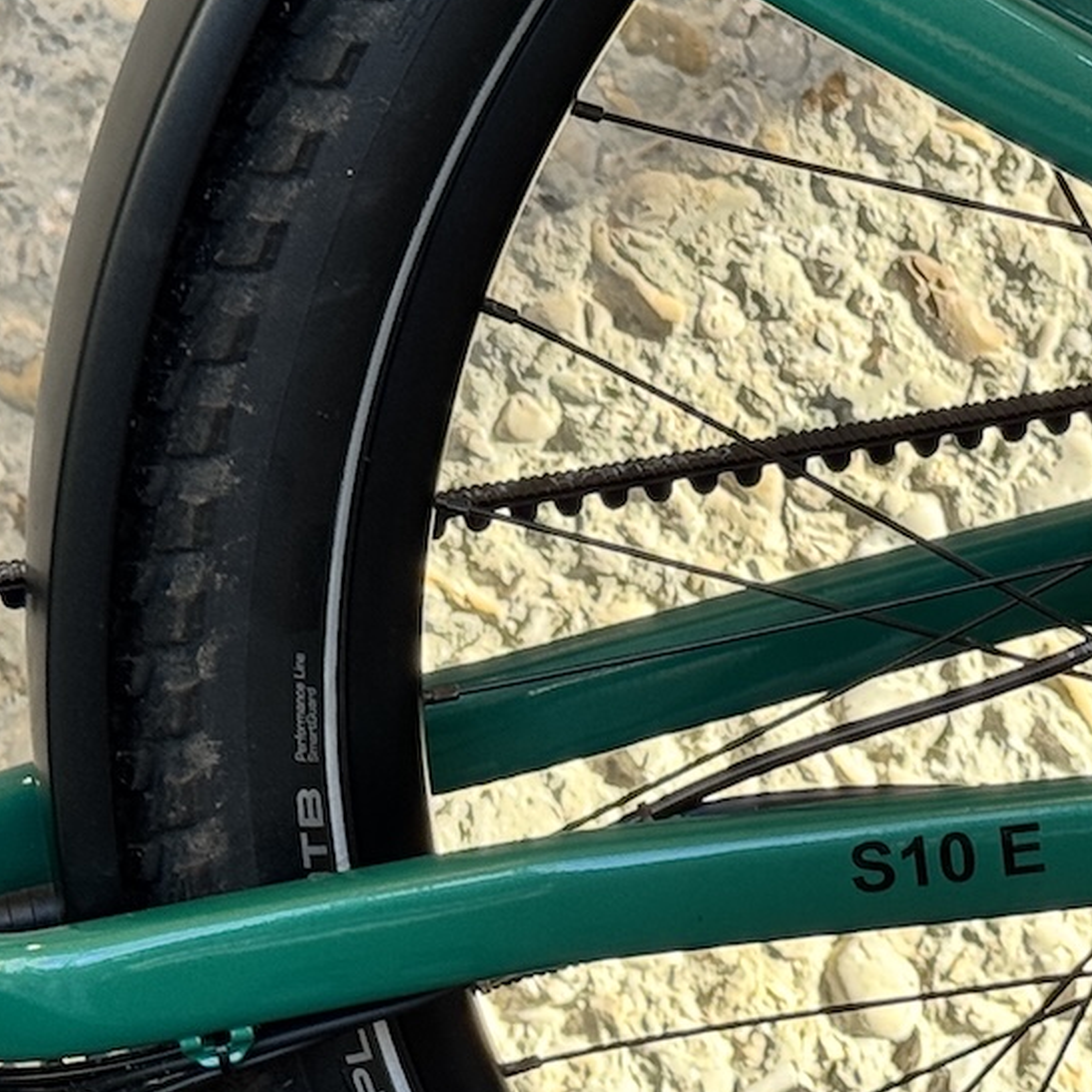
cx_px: 834
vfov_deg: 11.7
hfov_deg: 11.7
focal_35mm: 149
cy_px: 353
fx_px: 5318
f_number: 1.78
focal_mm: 6.76
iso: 64
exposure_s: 1/121
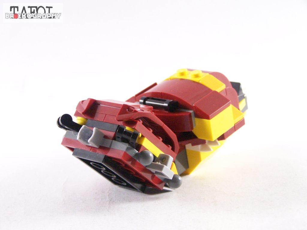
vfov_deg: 18.0
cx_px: 154
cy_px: 115
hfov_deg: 23.8
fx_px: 727
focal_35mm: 82
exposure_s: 1/60
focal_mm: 13.7
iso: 400
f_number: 3.2
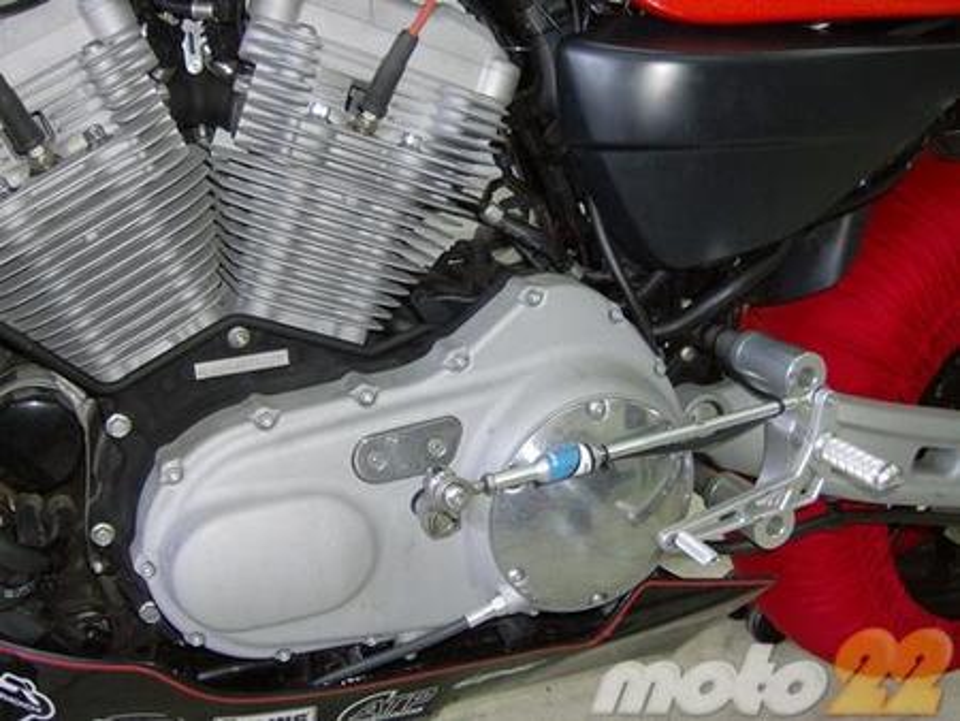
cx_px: 480
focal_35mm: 36
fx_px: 999
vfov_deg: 39.7
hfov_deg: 51.3
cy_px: 360
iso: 200
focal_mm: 6
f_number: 2.8
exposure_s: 1/60
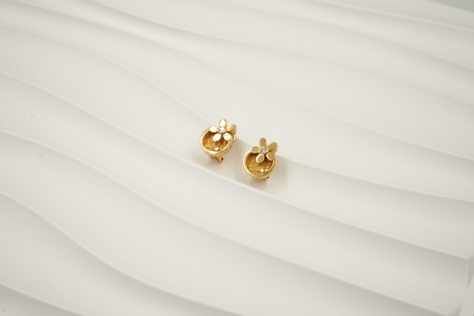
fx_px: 729
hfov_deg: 36.0
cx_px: 237
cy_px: 158
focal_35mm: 55
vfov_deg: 24.4
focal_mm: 55.4
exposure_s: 1/125
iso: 640
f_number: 11
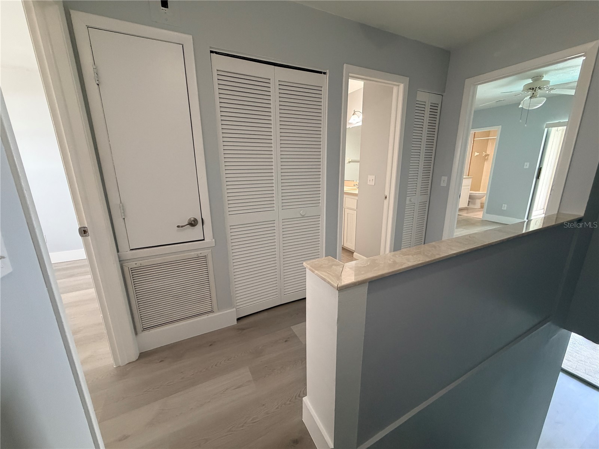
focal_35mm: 14
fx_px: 242
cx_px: 300
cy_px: 224
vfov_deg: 85.7
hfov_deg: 102.1
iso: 320
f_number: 2.2
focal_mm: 2.22
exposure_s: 1/95
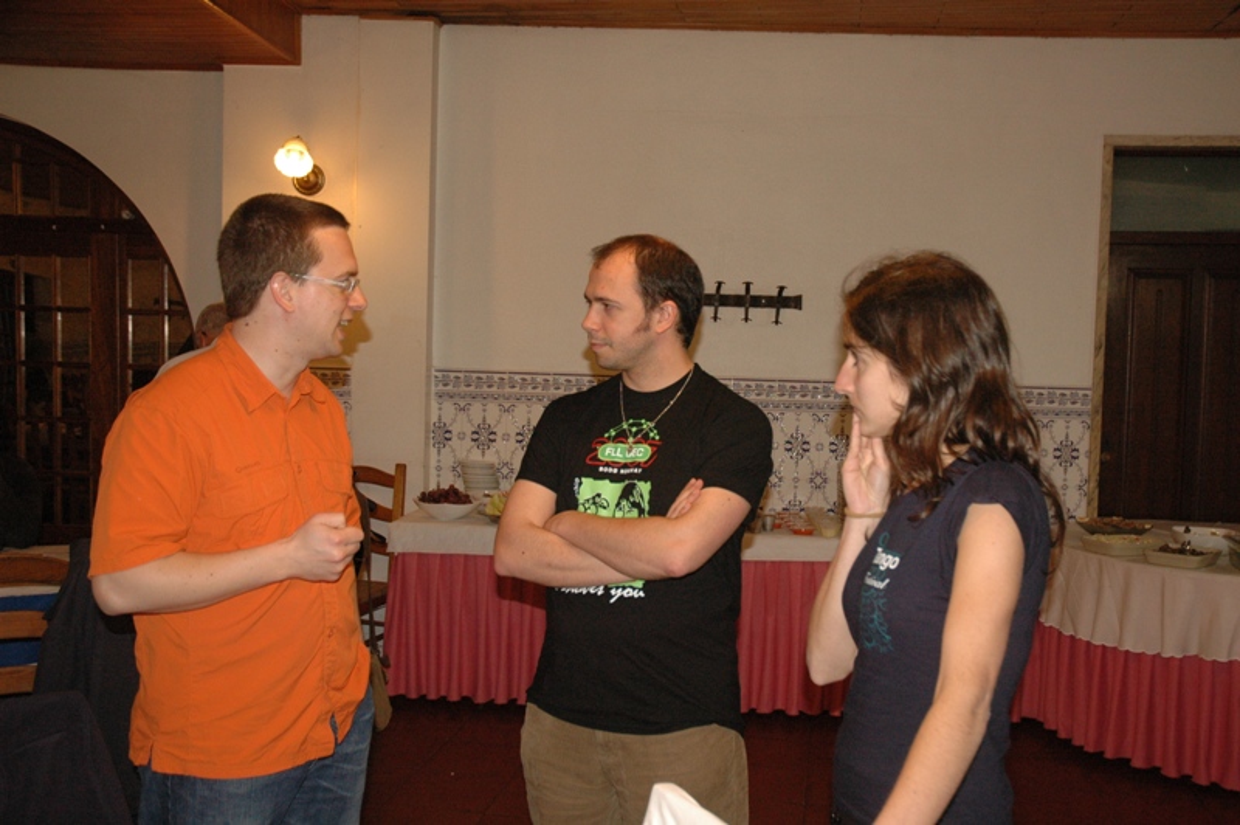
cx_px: 620
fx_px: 1291
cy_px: 412
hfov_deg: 51.3
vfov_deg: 35.4
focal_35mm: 38
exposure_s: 1/60
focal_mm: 25
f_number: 4
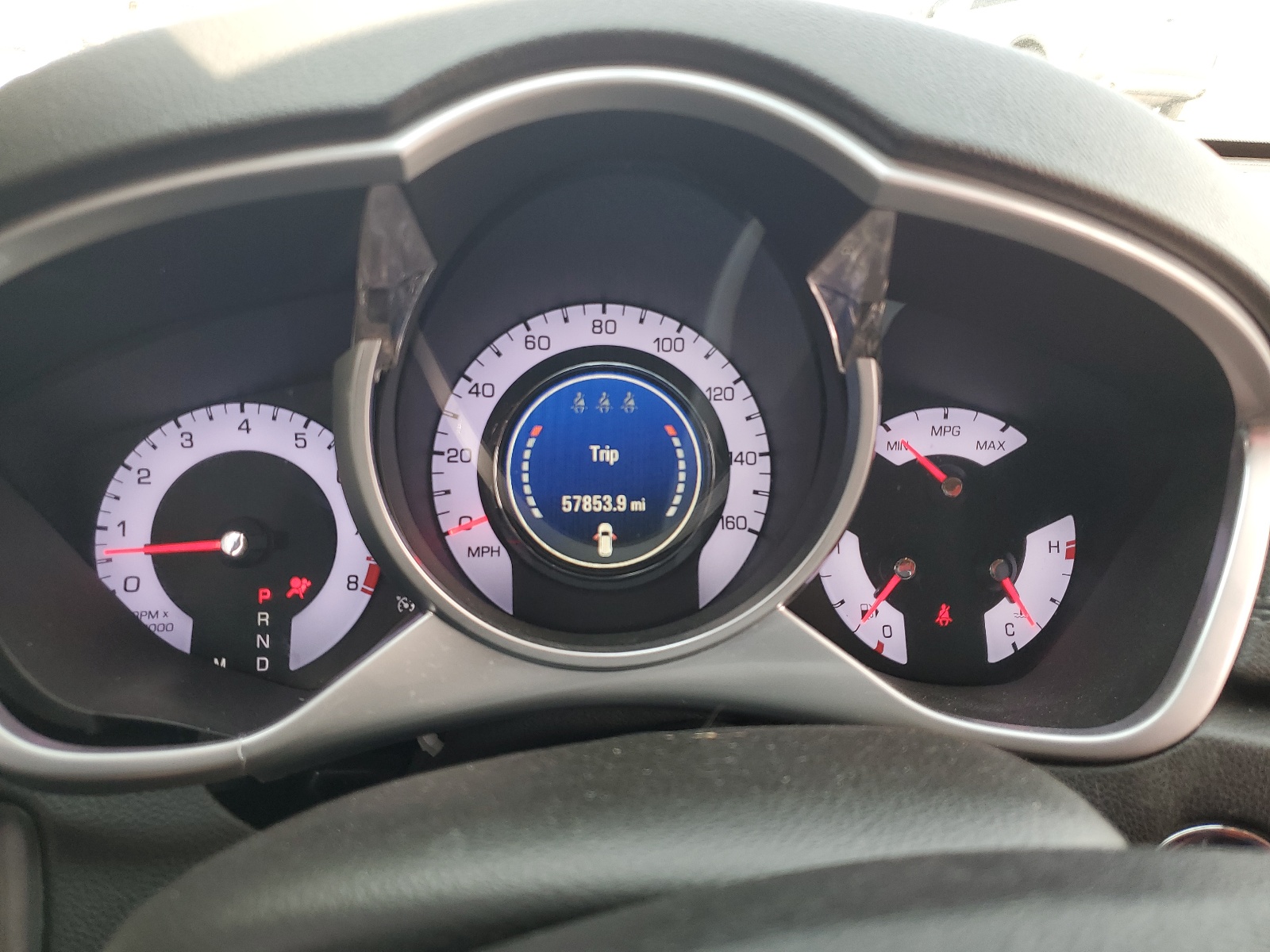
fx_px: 954
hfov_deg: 67.3
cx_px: 635
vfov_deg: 53.1
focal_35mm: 26
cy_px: 476
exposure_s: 1/122
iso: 50
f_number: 1.5
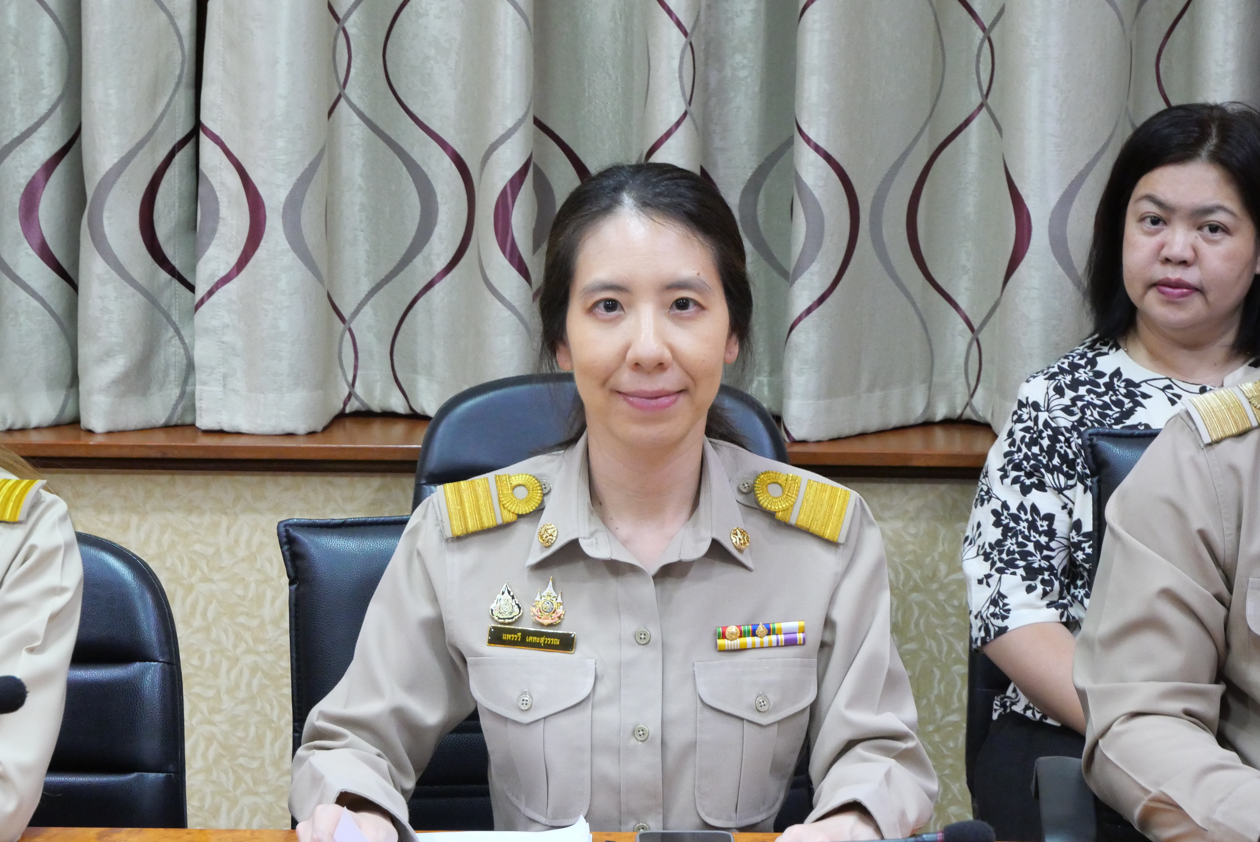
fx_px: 3782
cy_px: 421
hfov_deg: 18.9
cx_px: 630
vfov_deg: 12.7
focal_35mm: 108
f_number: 7.1
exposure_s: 1/20
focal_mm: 52
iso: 3200
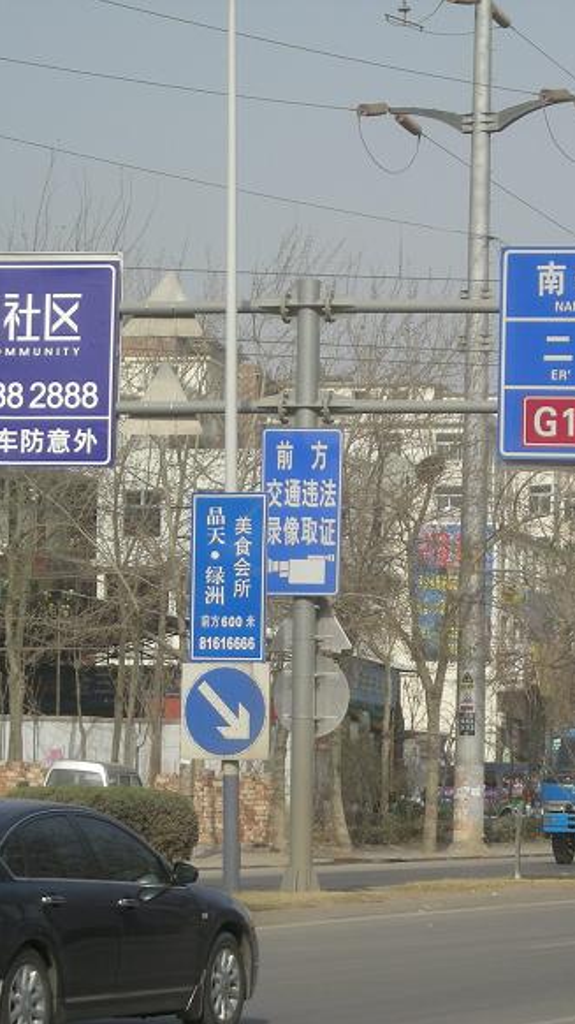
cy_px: 512
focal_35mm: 153
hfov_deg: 7.9
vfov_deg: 14.1
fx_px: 4151
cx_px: 484
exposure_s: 1/451
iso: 50
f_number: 4.7
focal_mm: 17.1
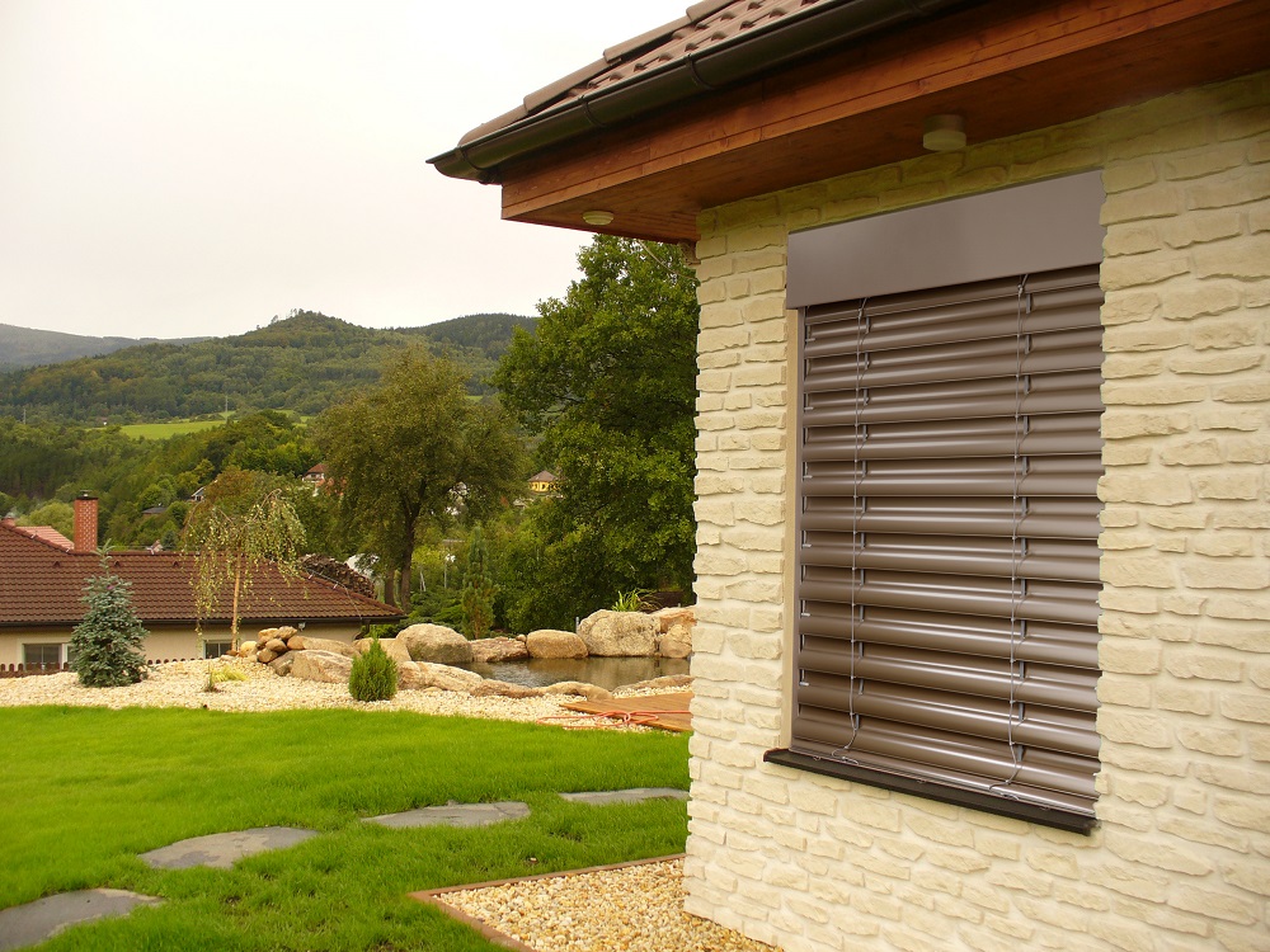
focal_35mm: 37
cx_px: 635
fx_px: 1357
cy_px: 476
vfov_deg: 38.7
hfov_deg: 50.1
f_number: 2.8
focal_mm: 6.1
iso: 80
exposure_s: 1/250
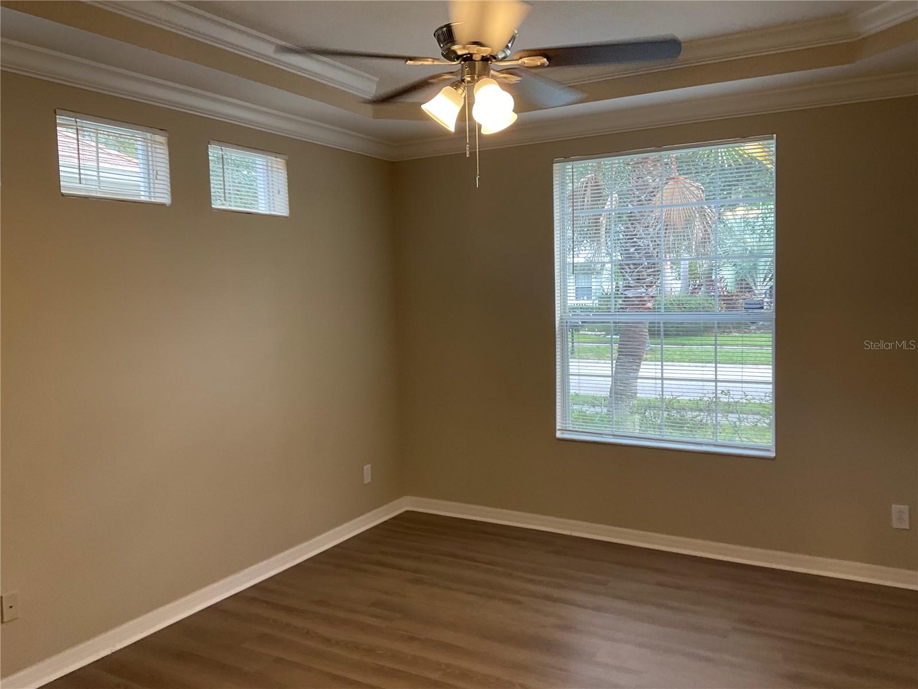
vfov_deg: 48.2
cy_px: 344
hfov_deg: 61.7
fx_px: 769
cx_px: 459
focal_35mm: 29
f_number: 1.8
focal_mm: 3
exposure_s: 1/60
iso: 40
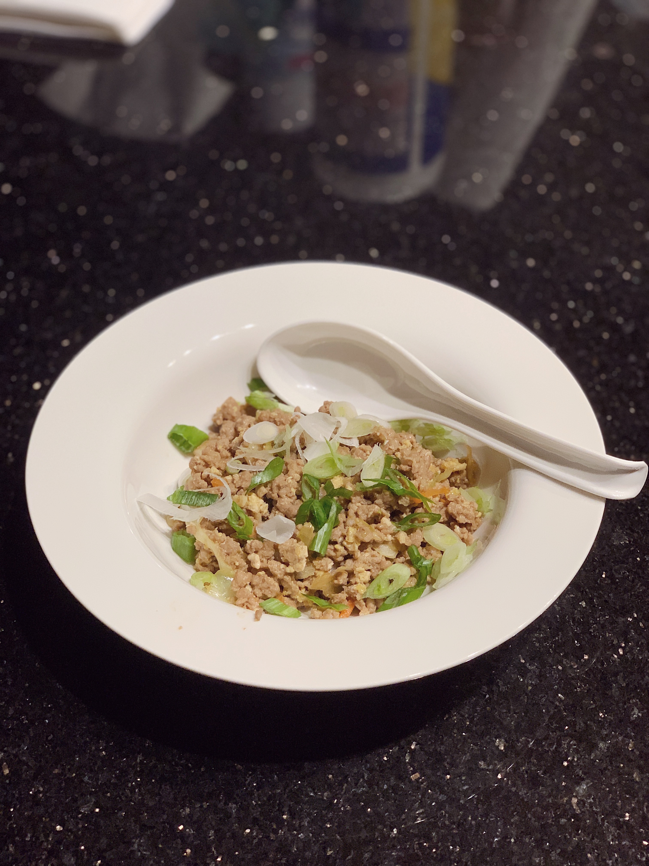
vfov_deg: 36.8
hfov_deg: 28.0
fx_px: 1300
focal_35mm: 52
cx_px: 324
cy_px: 433
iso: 125
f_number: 2.4
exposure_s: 1/60
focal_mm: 6
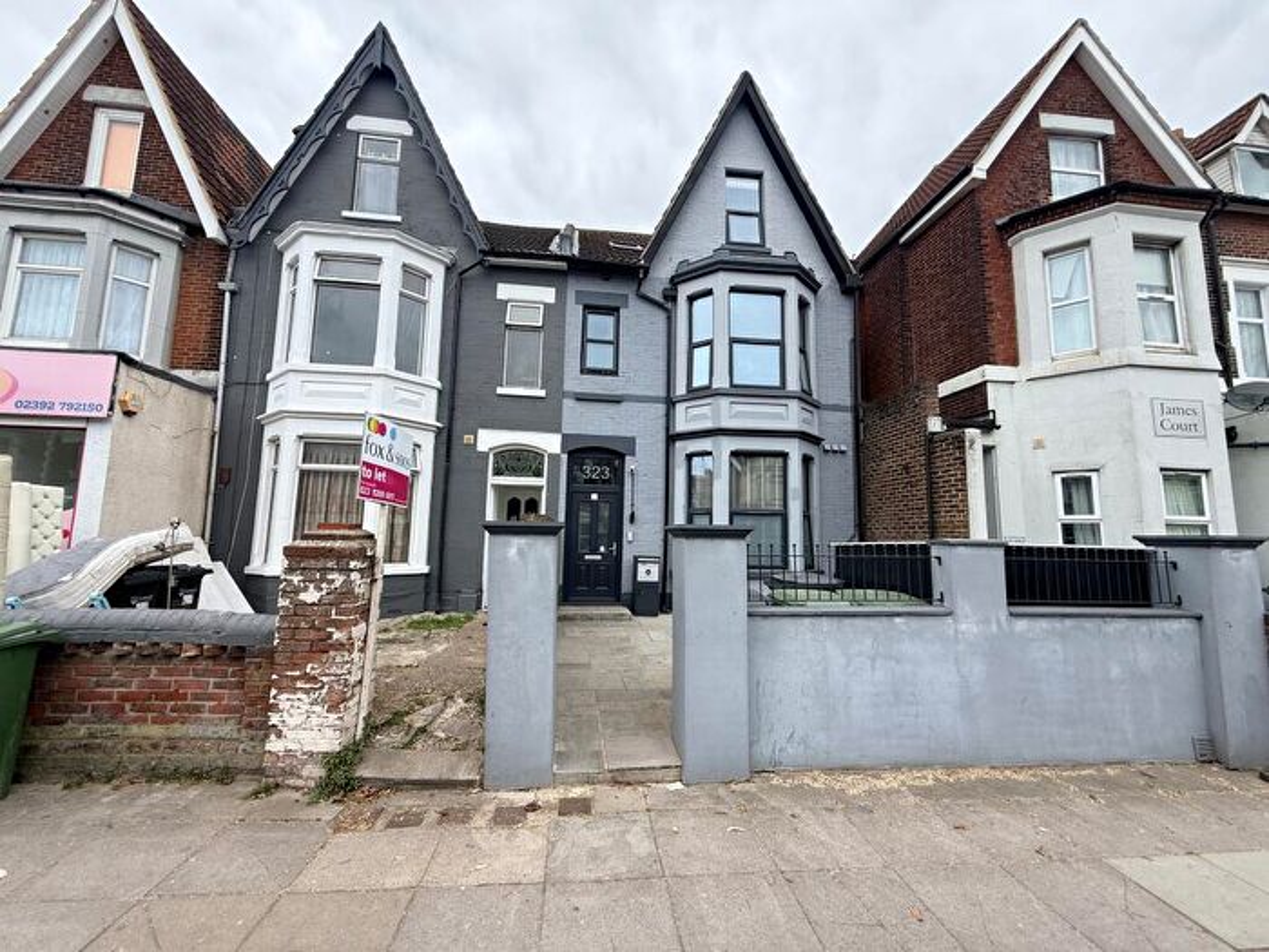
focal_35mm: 14
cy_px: 476
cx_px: 634
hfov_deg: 102.1
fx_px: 513
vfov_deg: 85.7
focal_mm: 2.22
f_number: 2.2
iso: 50
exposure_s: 1/596
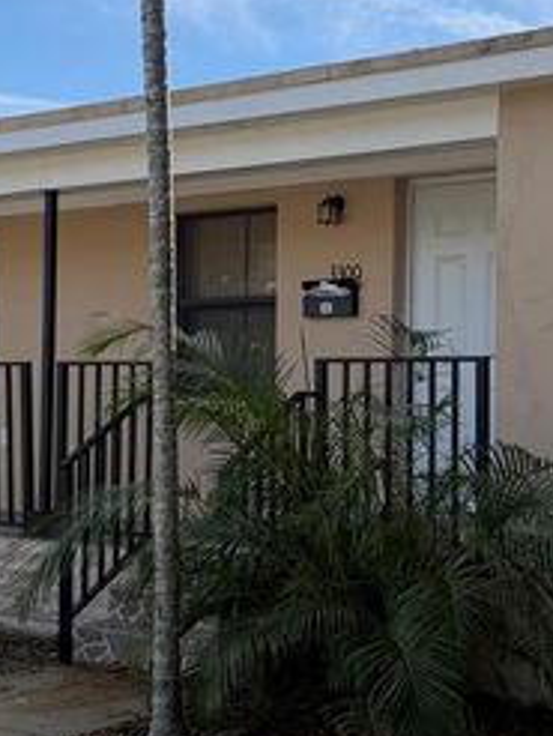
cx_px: 329
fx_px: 1382
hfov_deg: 22.6
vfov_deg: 29.8
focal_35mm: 65
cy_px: 387
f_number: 1.78
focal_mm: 6.76
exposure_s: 1/1337
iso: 100
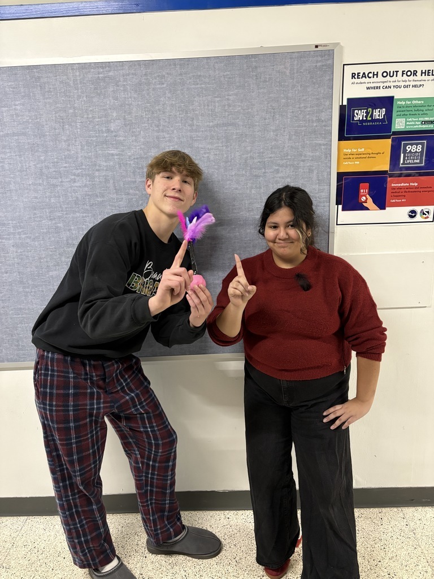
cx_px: 217
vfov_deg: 67.3
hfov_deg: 53.1
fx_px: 435
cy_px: 290
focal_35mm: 26
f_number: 1.6
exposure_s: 1/60
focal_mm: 5.96
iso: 400
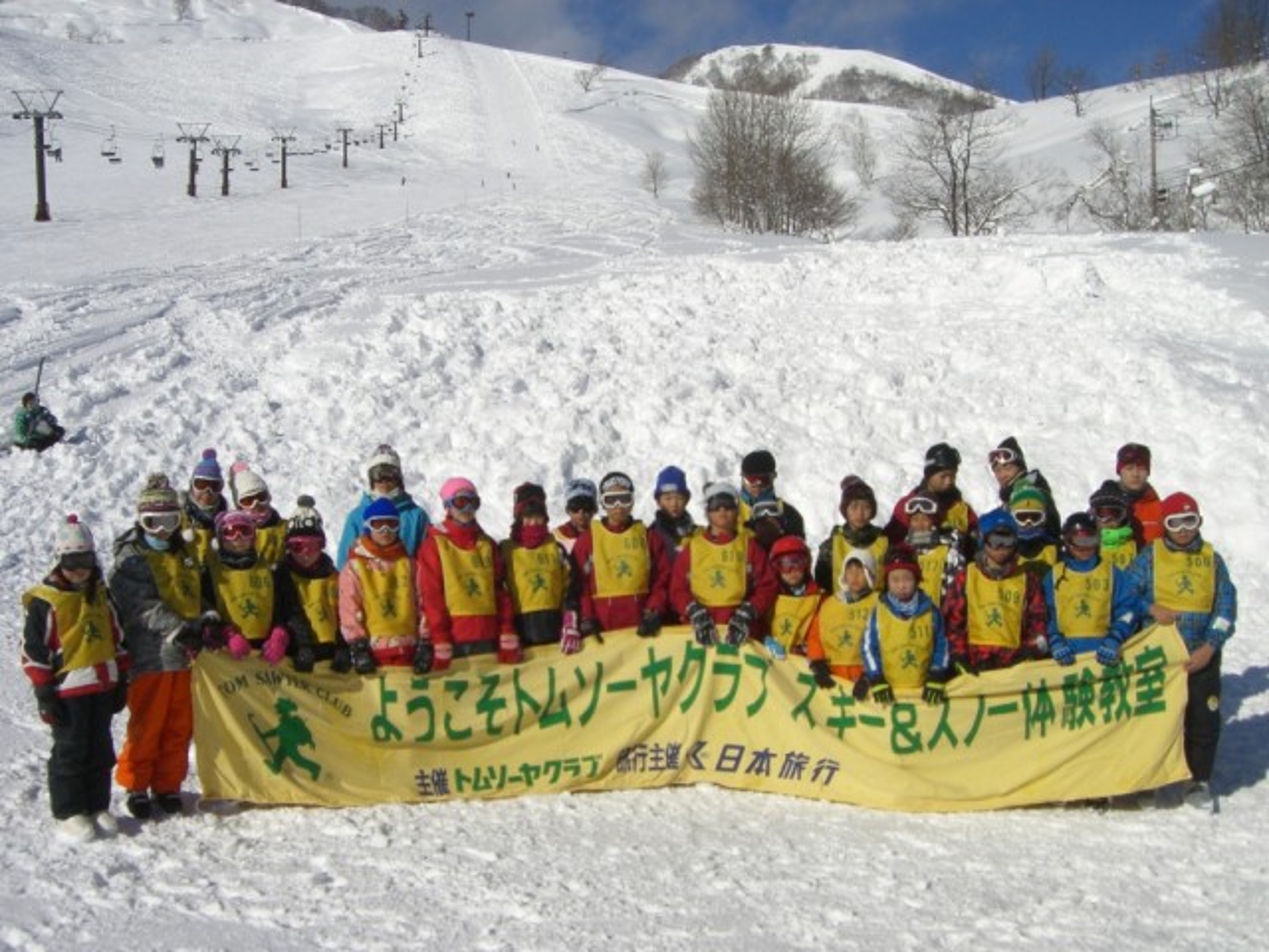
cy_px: 476
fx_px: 1393
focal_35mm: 38
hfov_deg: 49.0
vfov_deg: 37.7
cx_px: 634
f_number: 4.3
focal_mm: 6.2
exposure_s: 1/2000
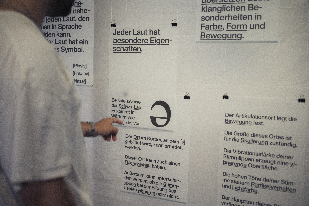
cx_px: 154
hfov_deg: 48.5
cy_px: 103
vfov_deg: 33.4
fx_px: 343
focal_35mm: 40
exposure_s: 1/80
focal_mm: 40
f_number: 2
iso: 4000
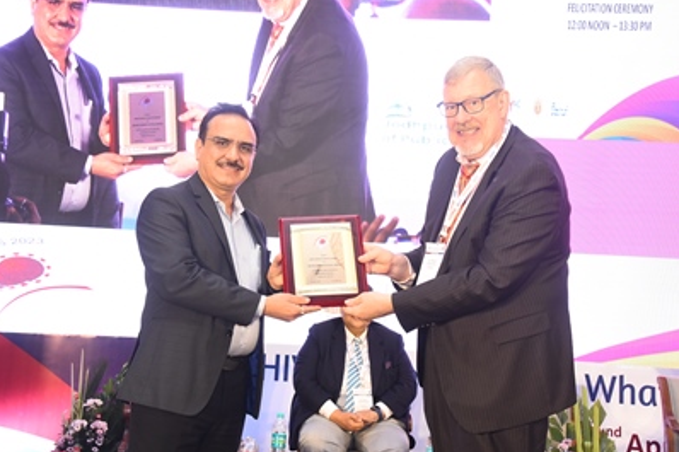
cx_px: 336
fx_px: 961
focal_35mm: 51
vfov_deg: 26.5
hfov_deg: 38.9
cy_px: 228
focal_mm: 50
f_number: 7.1
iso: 3200
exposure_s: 1/125
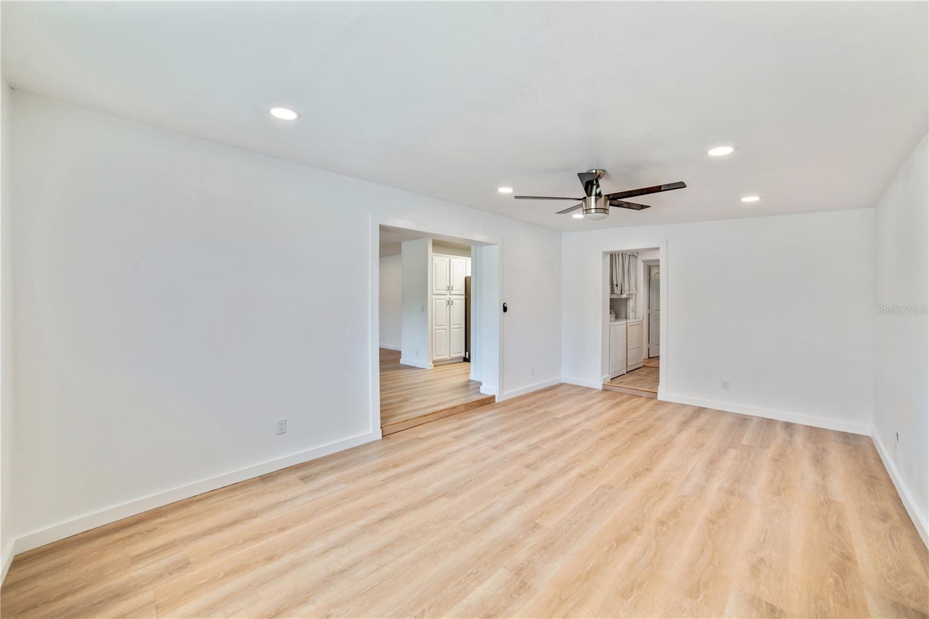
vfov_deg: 81.2
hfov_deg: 104.2
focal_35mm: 14
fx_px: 361
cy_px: 310
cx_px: 464
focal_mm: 14
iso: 100
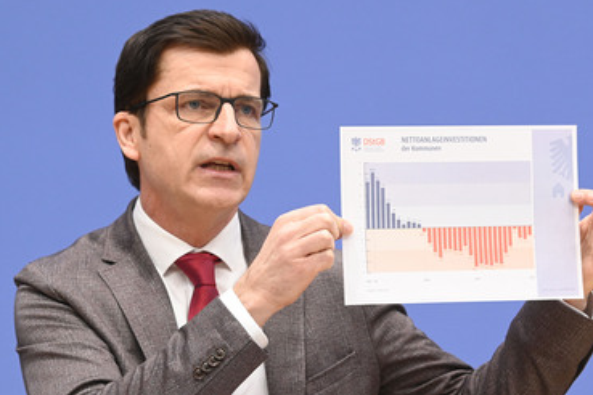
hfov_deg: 17.6
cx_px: 346
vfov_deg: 11.8
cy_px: 223
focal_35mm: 116
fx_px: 1911
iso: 5000
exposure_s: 1/320
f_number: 6.3
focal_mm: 95
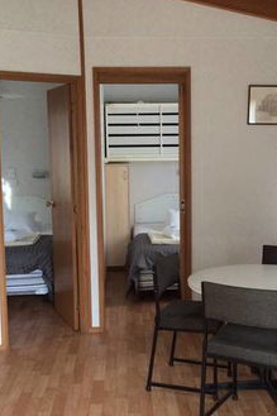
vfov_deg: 39.6
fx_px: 578
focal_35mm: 50
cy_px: 207
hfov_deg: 26.9
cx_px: 154
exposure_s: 1/24
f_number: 2.4
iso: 80
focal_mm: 3.3
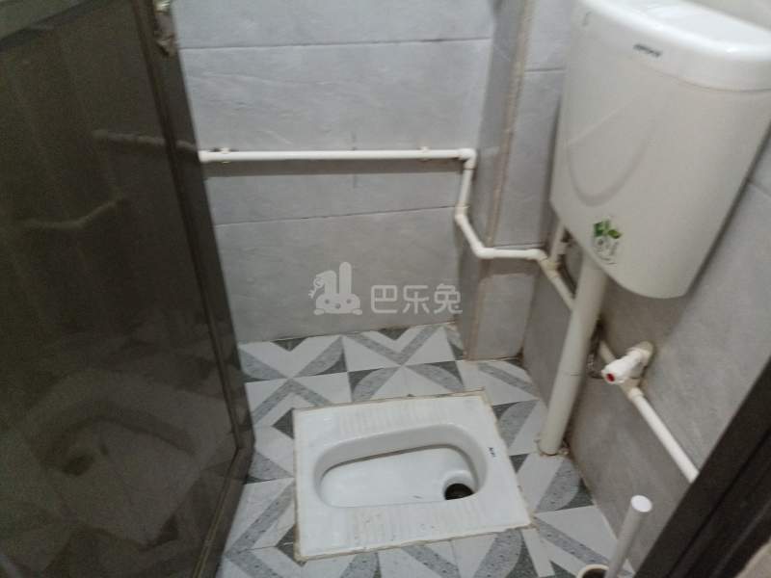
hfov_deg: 67.3
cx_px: 386
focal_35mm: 26
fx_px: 579
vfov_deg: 53.1
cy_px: 289
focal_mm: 4.65
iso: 2329
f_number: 1.8
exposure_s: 1/25
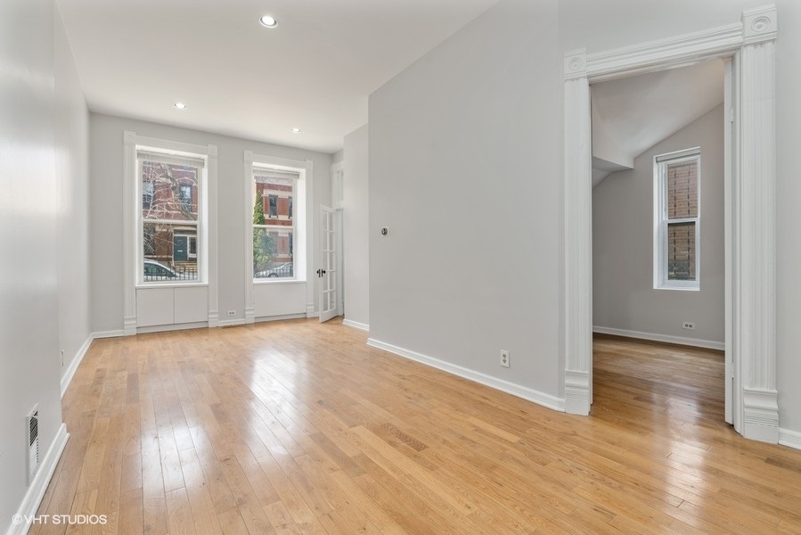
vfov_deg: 70.5
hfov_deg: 93.3
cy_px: 268
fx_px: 378
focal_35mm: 17
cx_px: 400
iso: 320
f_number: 8
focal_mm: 17
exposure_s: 1/10
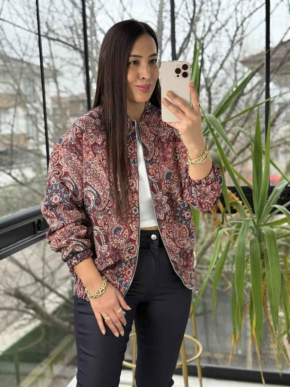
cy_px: 194
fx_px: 536
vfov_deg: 39.7
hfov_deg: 30.3
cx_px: 145
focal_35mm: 48
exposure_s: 1/157
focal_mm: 6.76
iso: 100
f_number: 1.78
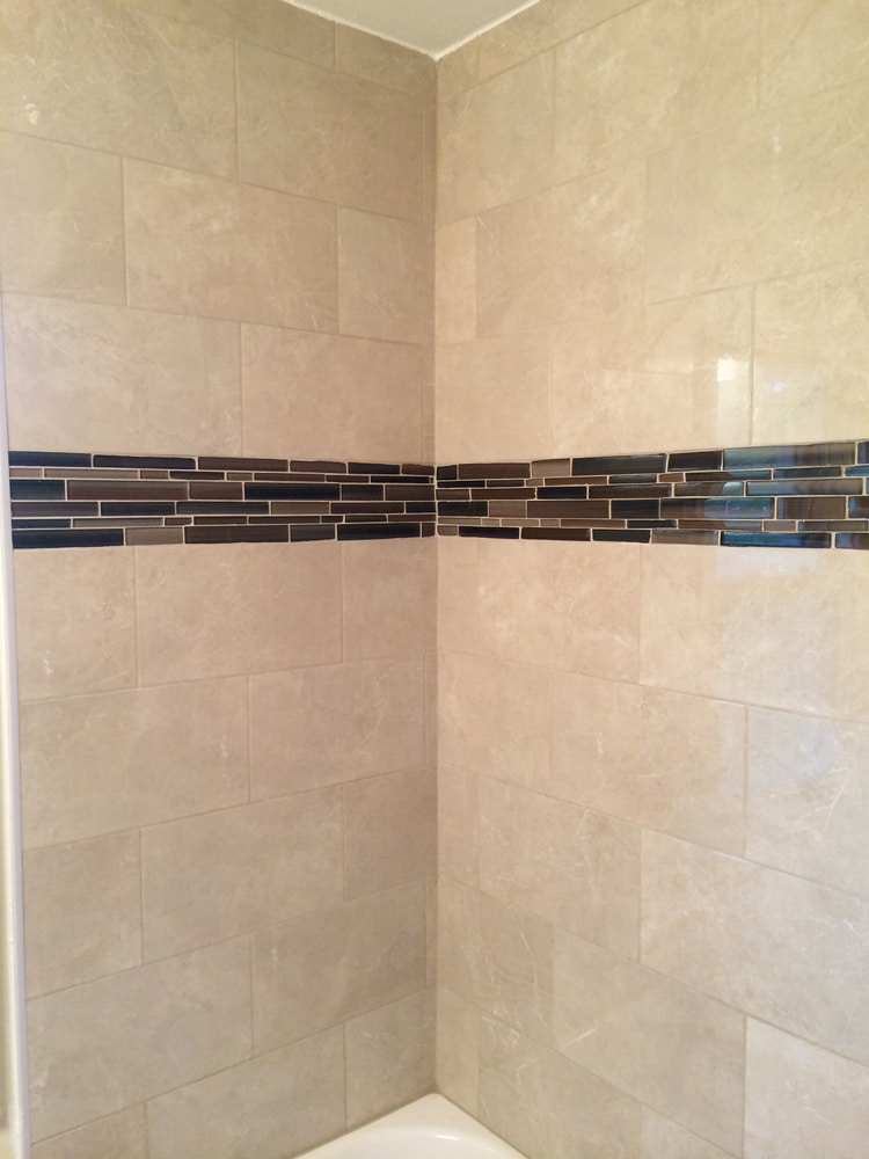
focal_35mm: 30
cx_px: 434
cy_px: 580
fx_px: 1004
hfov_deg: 46.8
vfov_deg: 60.0
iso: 125
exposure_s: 1/30
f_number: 2.2
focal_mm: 4.12
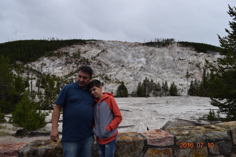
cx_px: 118
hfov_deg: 67.4
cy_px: 78
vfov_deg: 47.9
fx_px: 177
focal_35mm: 27
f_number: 9
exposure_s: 1/320
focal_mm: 18
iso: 200
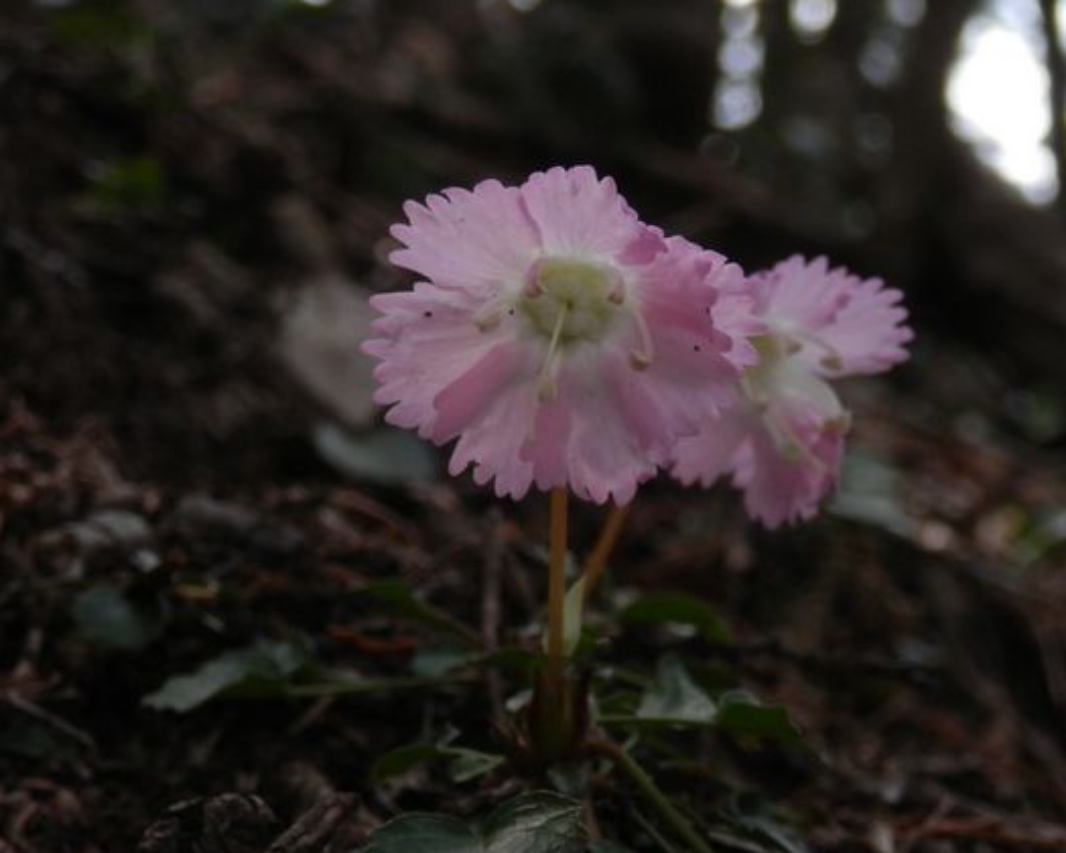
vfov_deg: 13.0
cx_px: 581
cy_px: 506
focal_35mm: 119
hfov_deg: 16.2
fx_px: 3754
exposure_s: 1/125
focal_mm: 14.4
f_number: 4.6
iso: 125
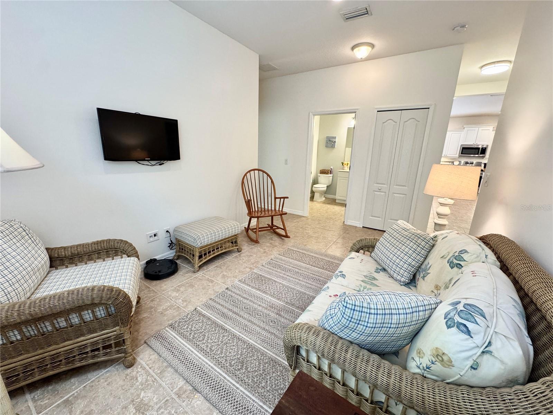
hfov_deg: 102.1
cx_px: 276
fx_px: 224
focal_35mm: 14
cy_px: 208
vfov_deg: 85.7
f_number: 2.2
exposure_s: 1/60
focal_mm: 2.22
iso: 200
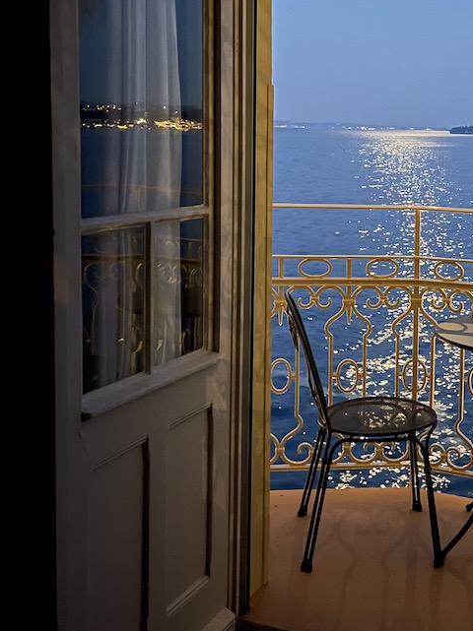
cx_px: 398
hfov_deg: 30.5
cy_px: 220
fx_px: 839
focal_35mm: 46
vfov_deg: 40.8
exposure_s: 1/5
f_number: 1.6
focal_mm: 5.1
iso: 800
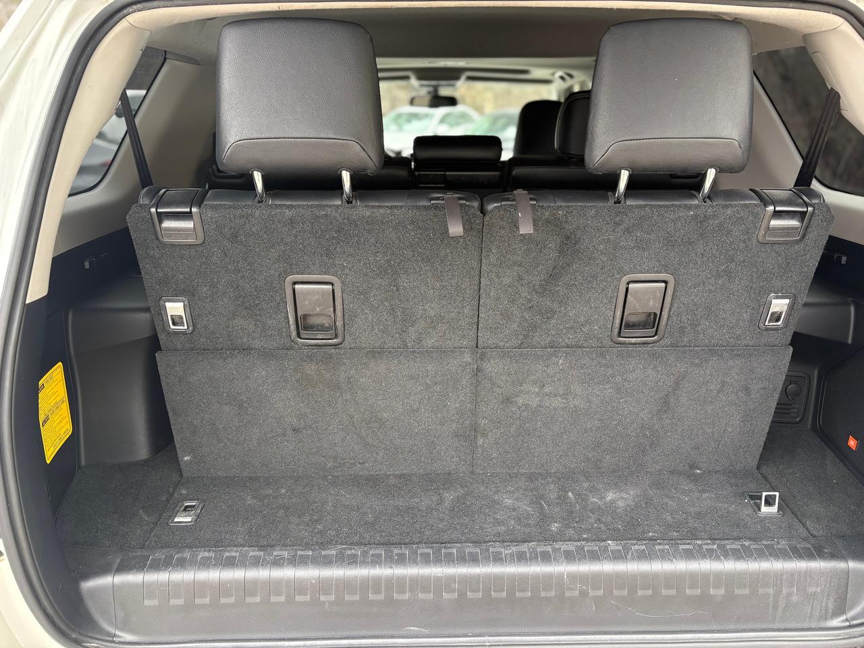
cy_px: 324
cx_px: 432
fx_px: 649
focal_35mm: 26
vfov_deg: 53.1
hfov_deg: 67.3
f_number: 1.6
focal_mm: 5.96
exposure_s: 1/170
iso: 125
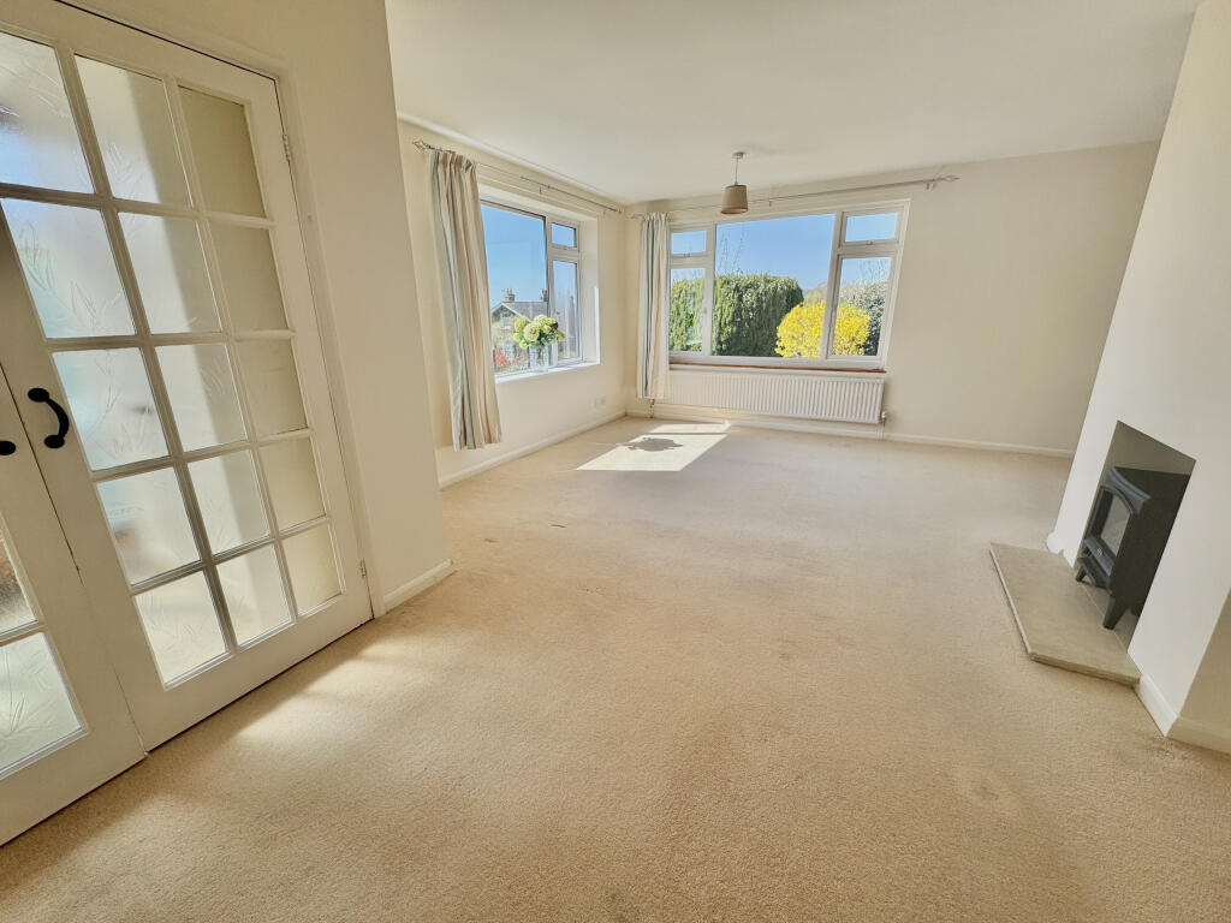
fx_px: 498
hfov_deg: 102.1
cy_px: 462
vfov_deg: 85.7
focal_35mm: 14
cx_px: 616
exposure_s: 1/409
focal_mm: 2.22
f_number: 2.2
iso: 40
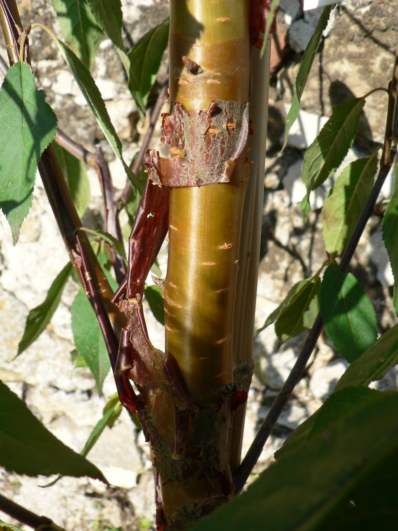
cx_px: 199
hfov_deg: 36.8
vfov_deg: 47.9
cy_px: 266
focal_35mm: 39
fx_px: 598
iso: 80
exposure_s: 1/320
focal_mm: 6.4
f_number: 4
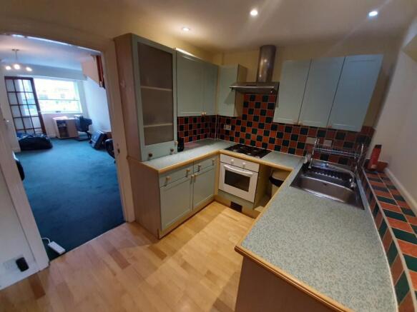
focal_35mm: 13
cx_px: 208
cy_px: 156
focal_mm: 1.42
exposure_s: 1/33
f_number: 2.2
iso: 200
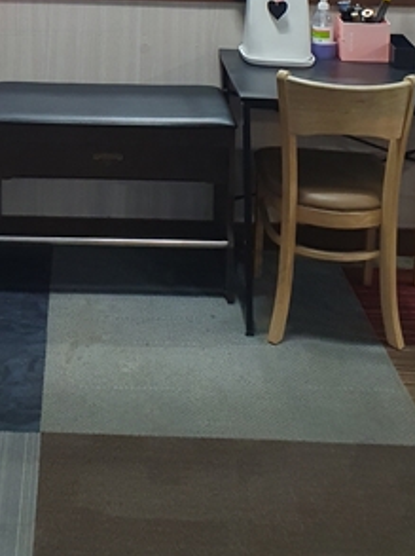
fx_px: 1025
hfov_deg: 22.3
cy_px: -108
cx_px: 30
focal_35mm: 64
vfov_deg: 26.9
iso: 200
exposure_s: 1/60
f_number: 2.4
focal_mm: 4.32
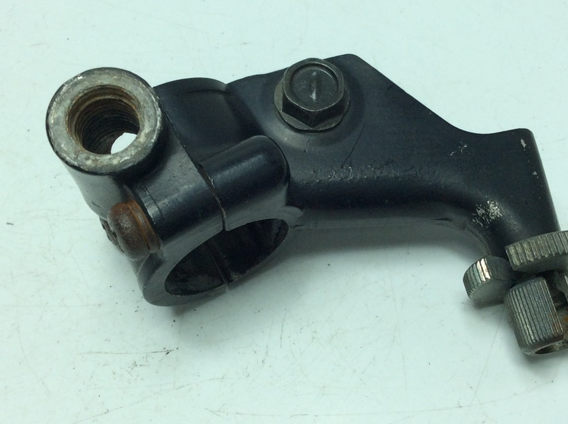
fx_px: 803
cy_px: 161
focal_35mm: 49
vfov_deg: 29.5
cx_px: 294
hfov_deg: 39.0
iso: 32
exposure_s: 1/473
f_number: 2.4
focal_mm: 3.3
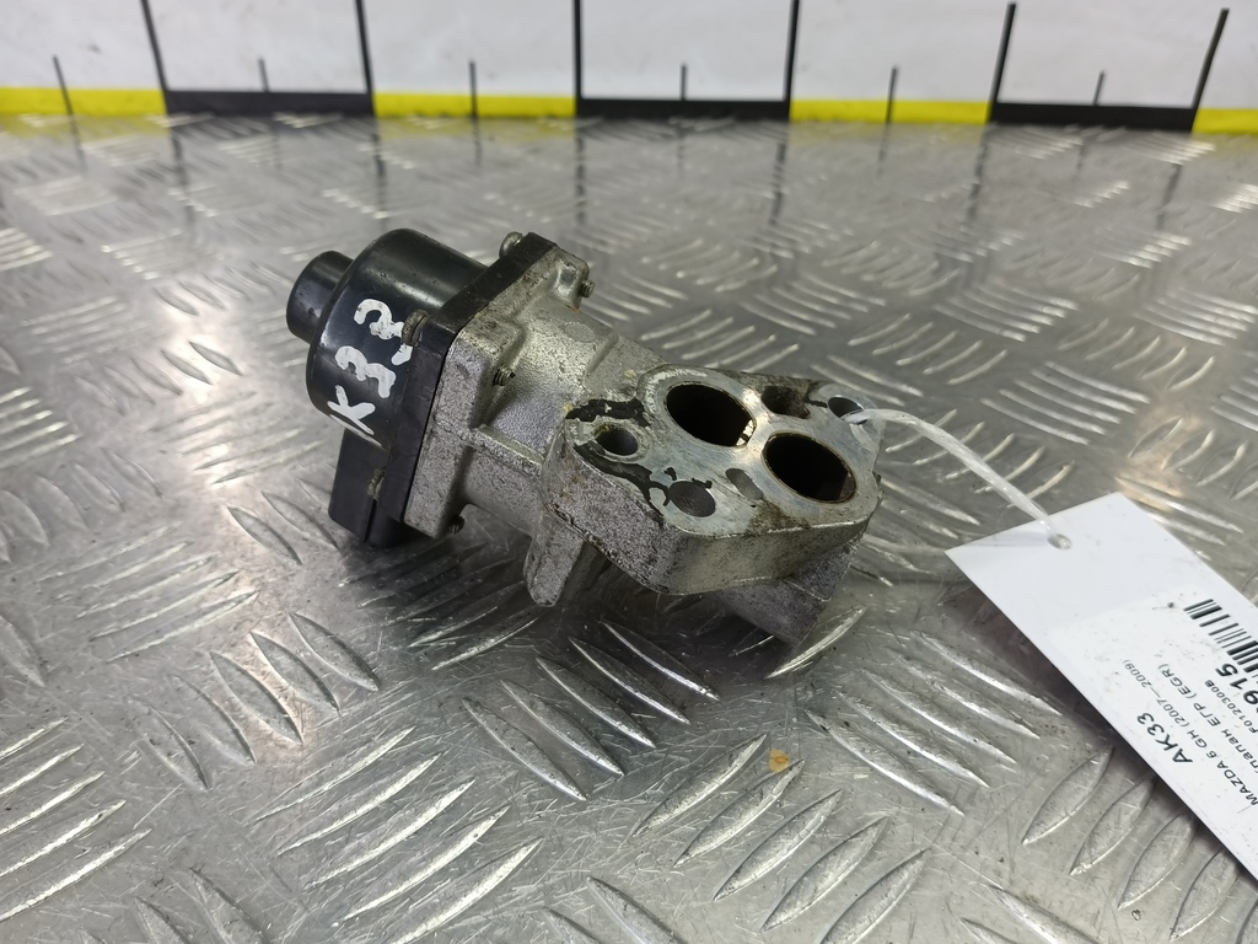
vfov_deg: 58.9
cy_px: 472
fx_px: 836
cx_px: 629
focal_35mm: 23
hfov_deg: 73.9
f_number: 1.6
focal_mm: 4.11
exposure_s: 1/50
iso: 116
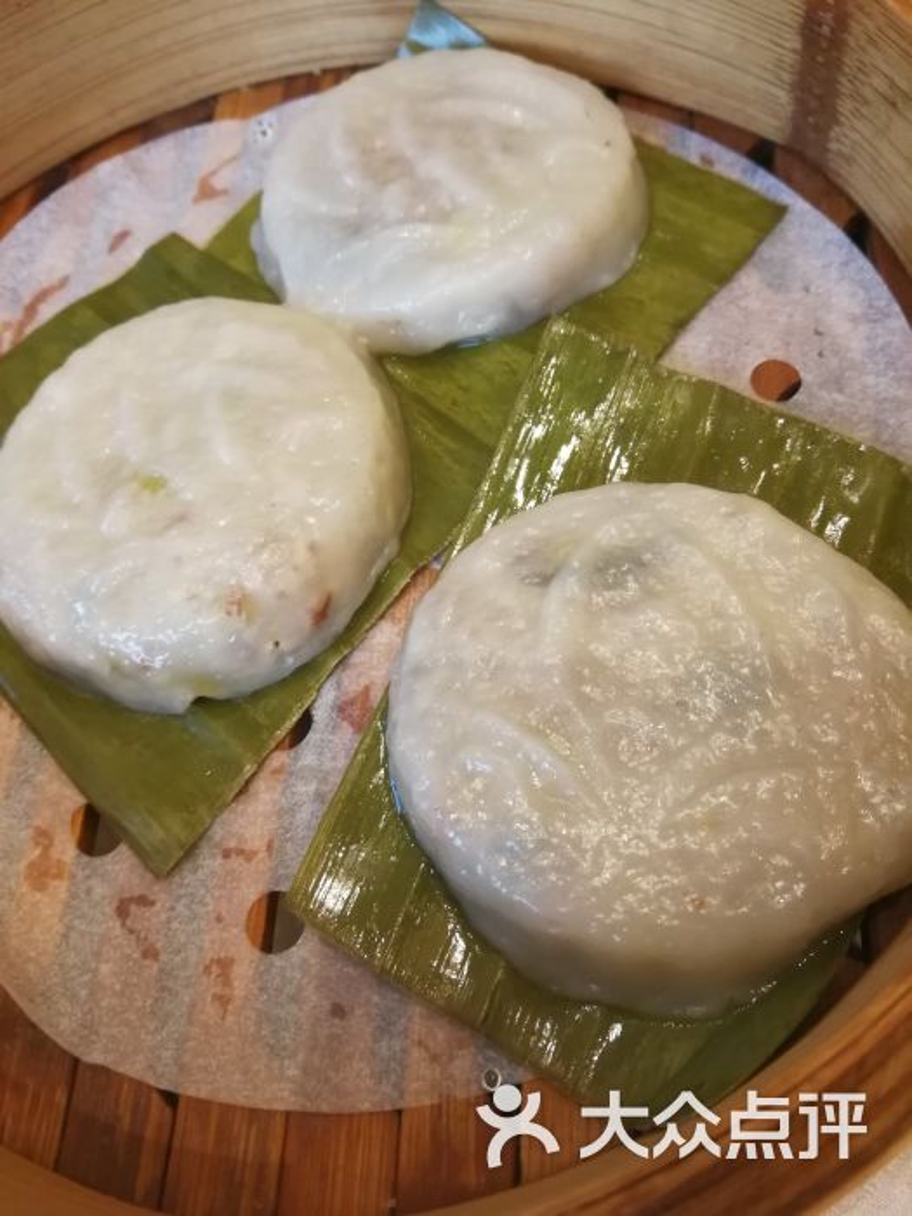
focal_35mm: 27
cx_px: 456
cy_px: 608
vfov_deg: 65.3
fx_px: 948
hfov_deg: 51.4
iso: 320
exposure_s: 1/33.3
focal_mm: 3.95
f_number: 2.2
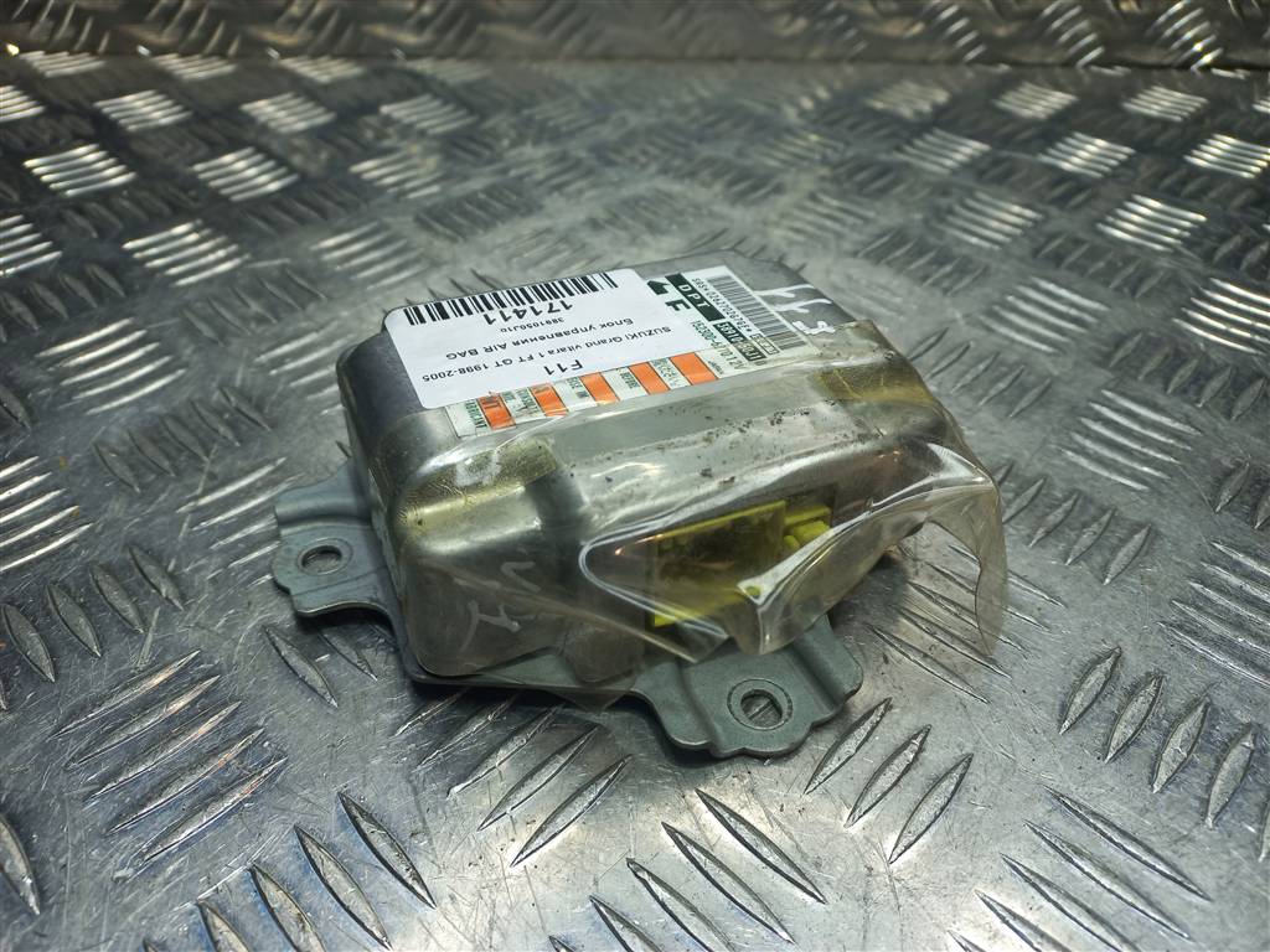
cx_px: 635
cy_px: 476
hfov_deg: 69.4
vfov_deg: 54.9
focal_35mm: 25
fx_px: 917
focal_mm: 4.6
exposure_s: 1/100
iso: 40
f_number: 1.8
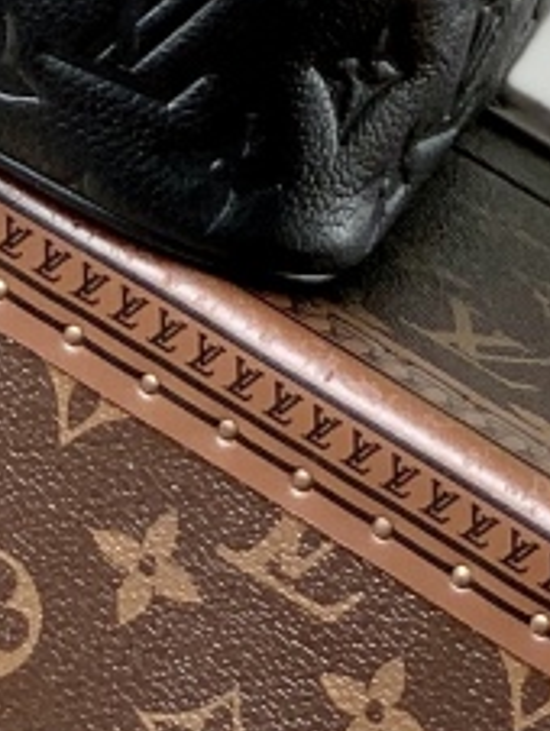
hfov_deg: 4.5
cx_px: 330
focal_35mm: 331
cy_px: -1084
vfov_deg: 5.7
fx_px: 6999
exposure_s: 1/128
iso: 16
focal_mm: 6
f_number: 2.4
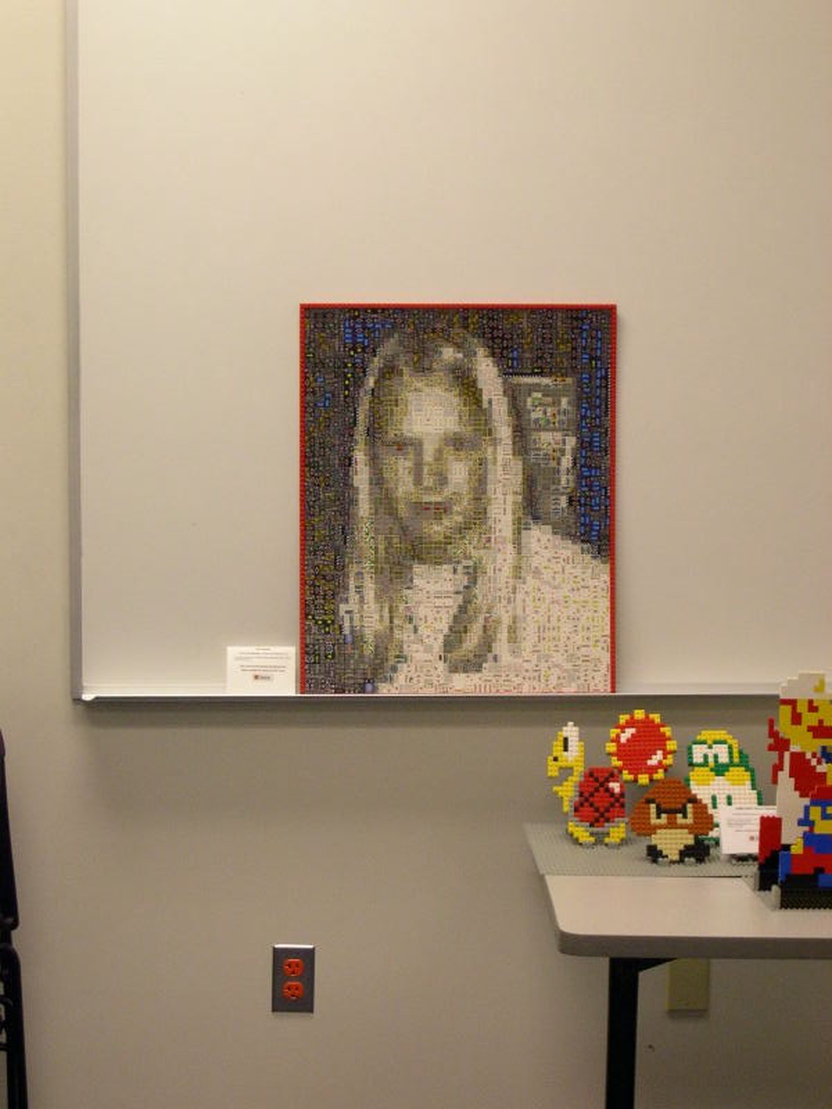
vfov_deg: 22.5
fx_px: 2788
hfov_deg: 17.0
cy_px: 554
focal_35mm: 87
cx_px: 416
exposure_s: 1/20.6
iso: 400
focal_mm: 18.4
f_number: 4.4
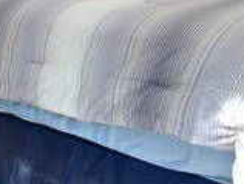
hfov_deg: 29.3
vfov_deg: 21.3
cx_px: 113
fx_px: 466
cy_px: -15
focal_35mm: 66
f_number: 2.2
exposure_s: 1/30
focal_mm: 4.15
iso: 32
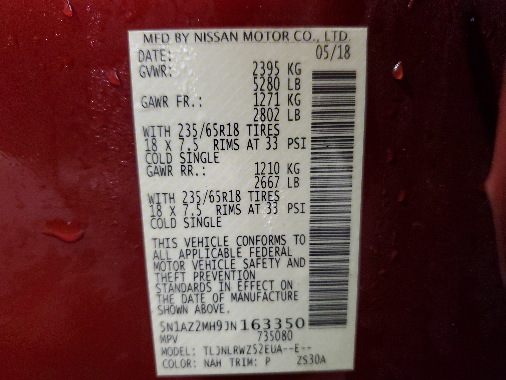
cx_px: 253
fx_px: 380
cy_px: 190
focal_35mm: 26
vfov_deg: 53.1
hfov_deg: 67.3
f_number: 1.5
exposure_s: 1/24
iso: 289
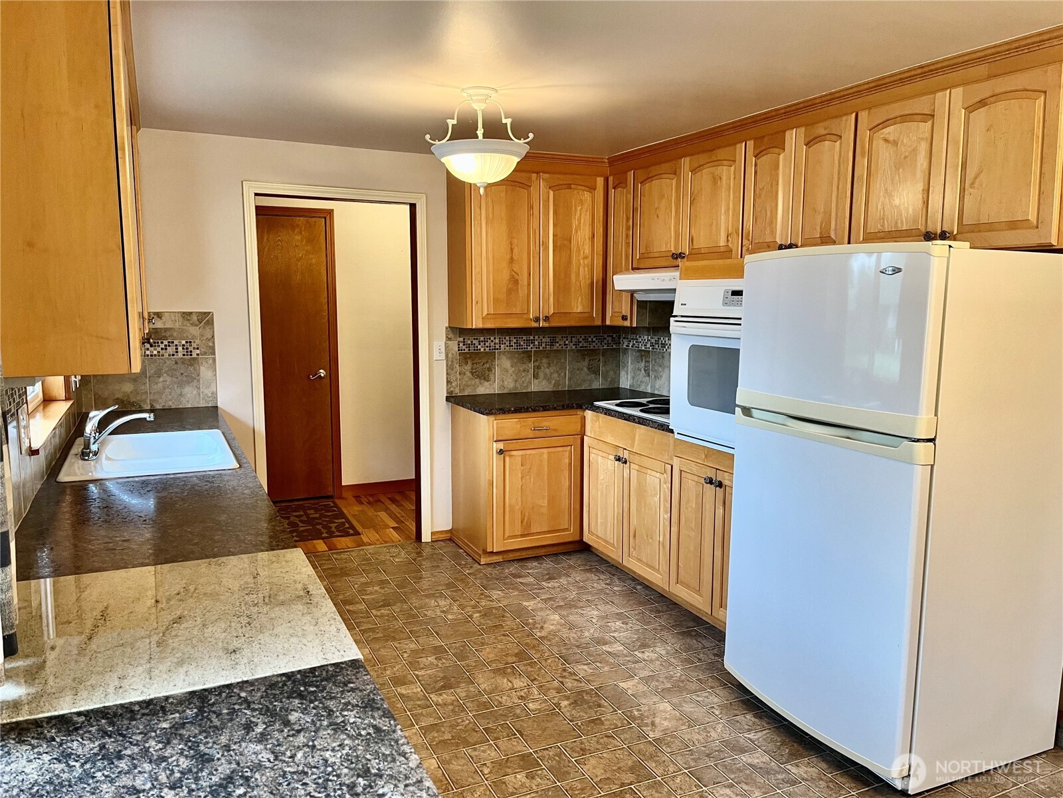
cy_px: 399
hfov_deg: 67.3
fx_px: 798
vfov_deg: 53.1
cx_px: 532
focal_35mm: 26
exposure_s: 1/60
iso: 100
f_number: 1.6
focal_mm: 5.1
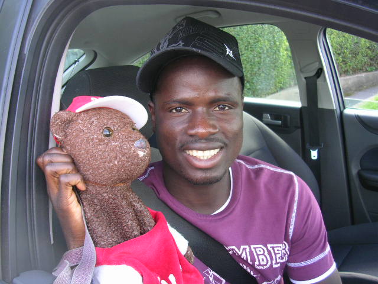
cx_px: 189
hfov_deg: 49.0
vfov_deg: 37.7
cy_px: 142
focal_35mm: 38
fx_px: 415
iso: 50
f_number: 2.8
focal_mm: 5.8
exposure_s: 1/39.2
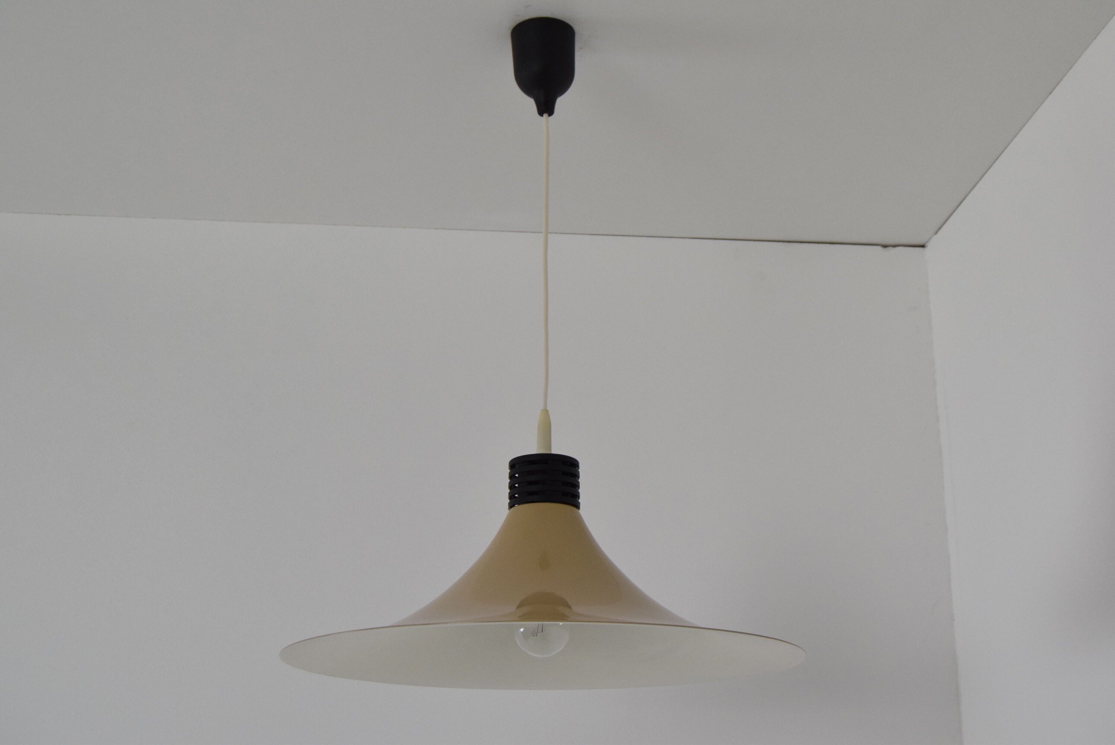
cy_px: 372
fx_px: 1441
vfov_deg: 29.0
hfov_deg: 42.3
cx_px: 558
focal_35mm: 46
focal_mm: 31
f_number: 7.1
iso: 1600
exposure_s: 1/200
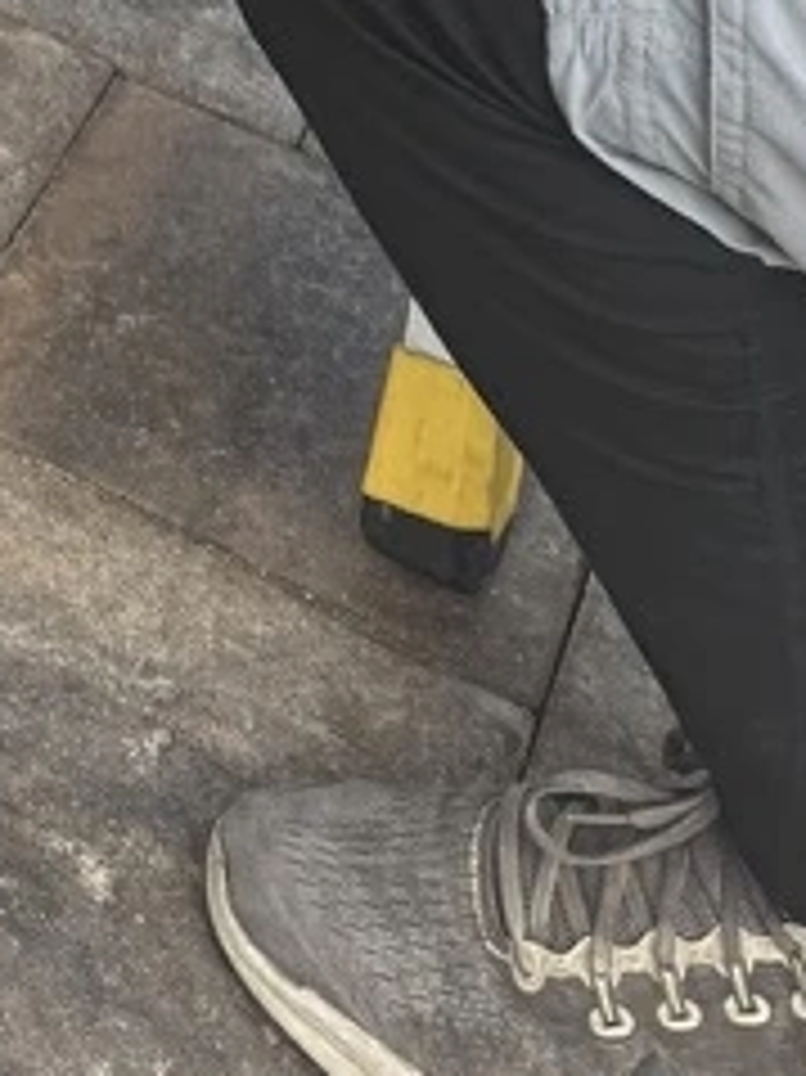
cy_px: -1166
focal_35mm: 103
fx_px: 3201
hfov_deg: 13.2
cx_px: -536
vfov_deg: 15.0
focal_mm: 6.86
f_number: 1.78
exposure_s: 1/414
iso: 80
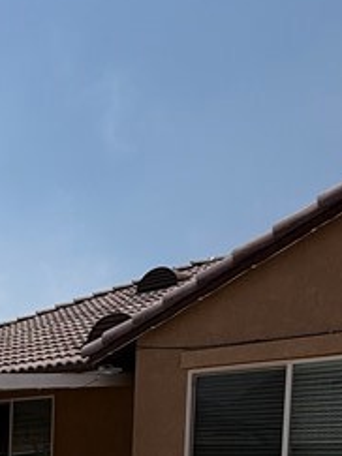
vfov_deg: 29.3
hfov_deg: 20.7
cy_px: 512
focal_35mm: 59
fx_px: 778
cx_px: -186
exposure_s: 1/1656
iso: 20
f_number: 2.2
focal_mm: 2.22
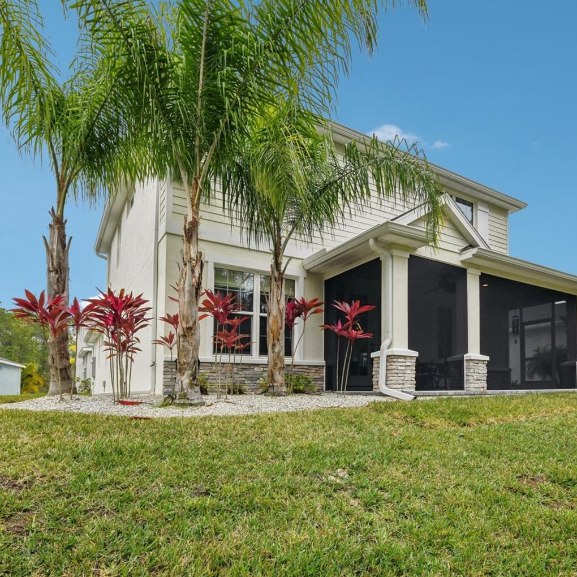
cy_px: 279
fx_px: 377
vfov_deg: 74.8
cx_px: 334
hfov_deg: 74.3
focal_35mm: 20
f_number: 8
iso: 400
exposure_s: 1/500
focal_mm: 15
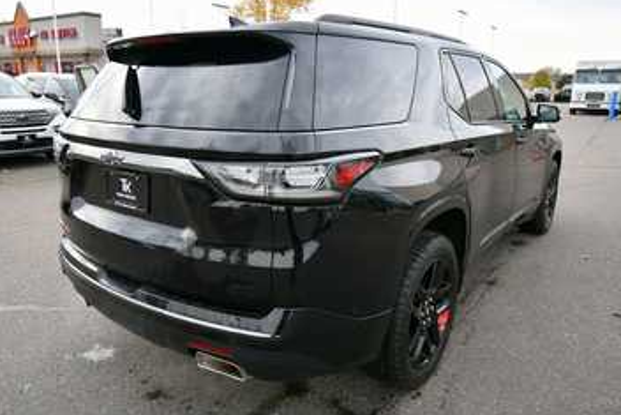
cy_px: 188
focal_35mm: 25
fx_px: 431
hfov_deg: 71.5
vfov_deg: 51.3
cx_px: 310
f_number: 5.6
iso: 200
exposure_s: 1/250
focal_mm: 15
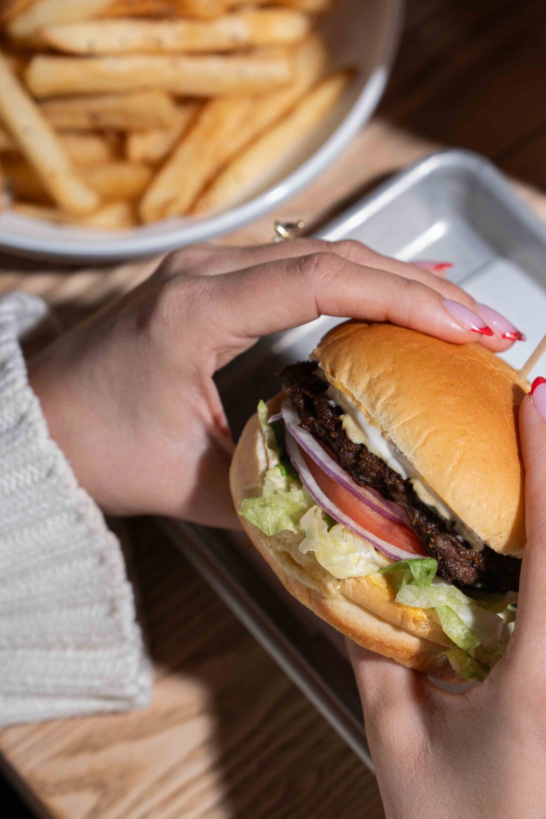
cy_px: 478
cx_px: 396
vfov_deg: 17.9
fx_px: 2593
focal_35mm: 114
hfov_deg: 12.0
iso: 125
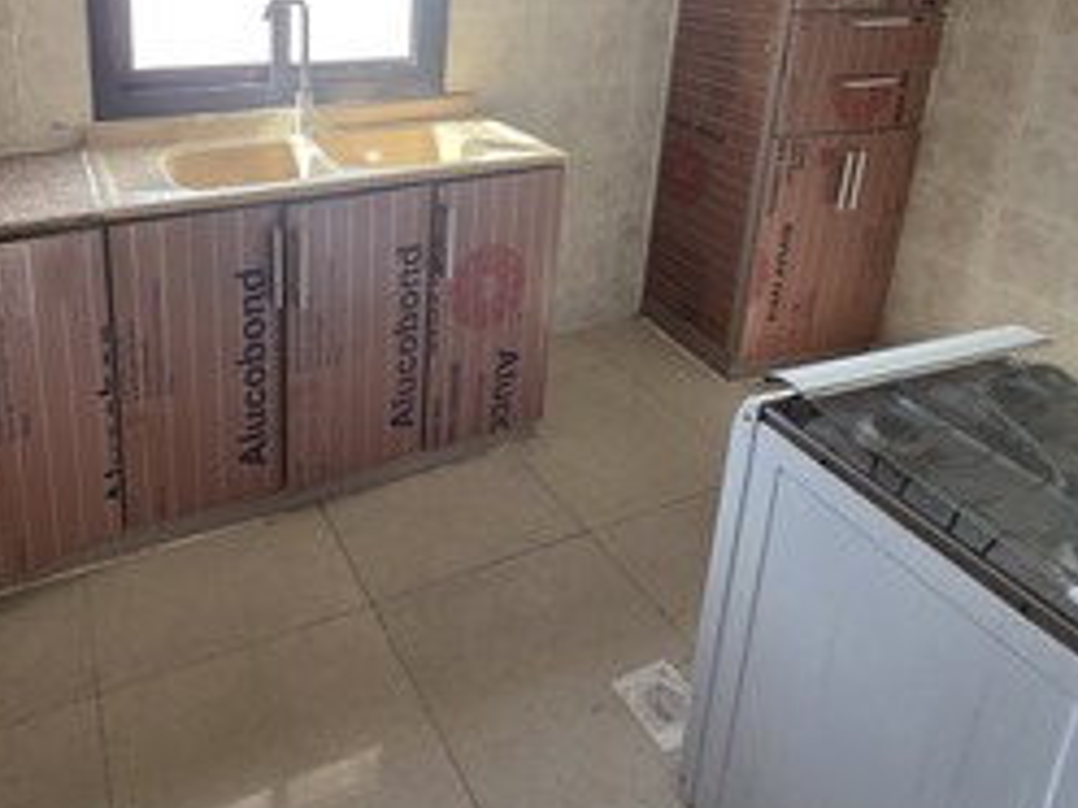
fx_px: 747
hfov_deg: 68.9
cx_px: 333
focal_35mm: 24
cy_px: 119
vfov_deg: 51.8
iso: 160
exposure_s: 1/100
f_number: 1.9
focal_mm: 2.2
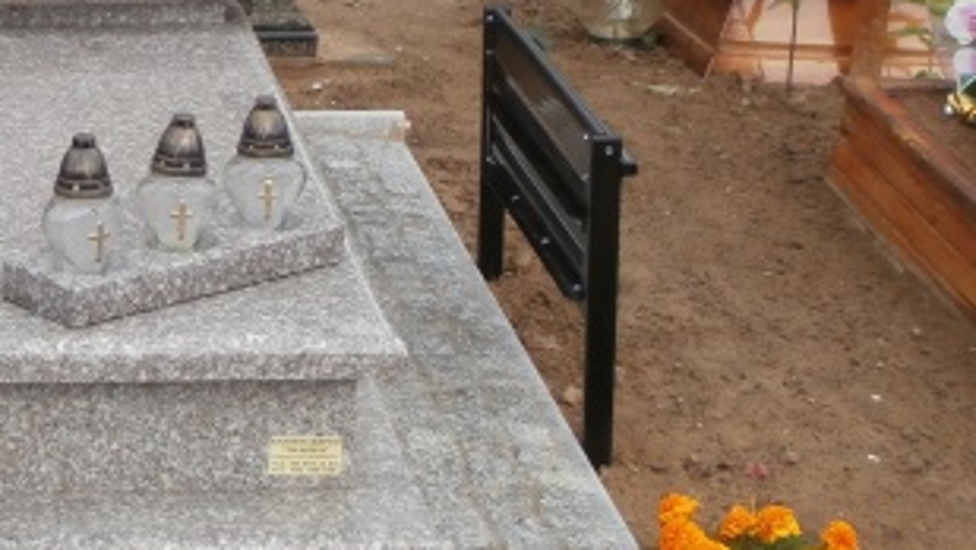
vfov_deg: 11.4
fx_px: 2744
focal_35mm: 106
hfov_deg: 19.8
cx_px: 92
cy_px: 93
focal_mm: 8.29
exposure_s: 1/500
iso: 100
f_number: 4.2
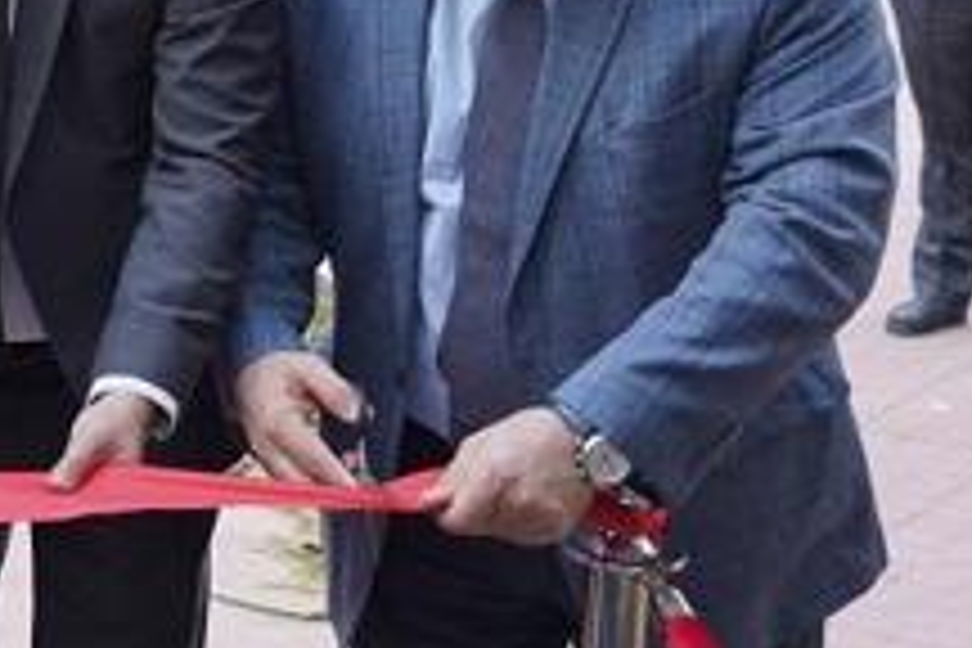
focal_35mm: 94
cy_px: -4
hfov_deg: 19.9
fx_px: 2538
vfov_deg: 14.3
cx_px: -286
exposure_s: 1/160
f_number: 4
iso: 640
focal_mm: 33
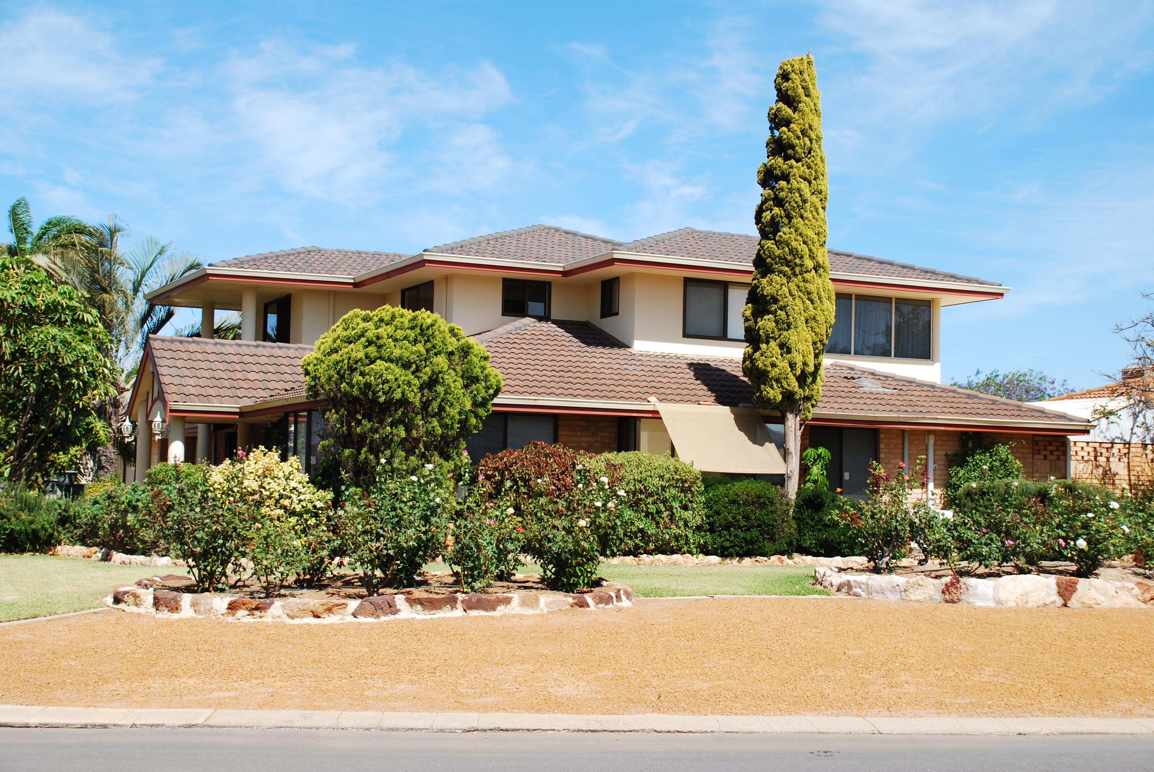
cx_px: 577
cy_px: 386
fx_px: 1541
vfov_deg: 28.2
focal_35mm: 48
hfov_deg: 41.1
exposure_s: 1/200
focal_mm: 32
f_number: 7.1
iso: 100
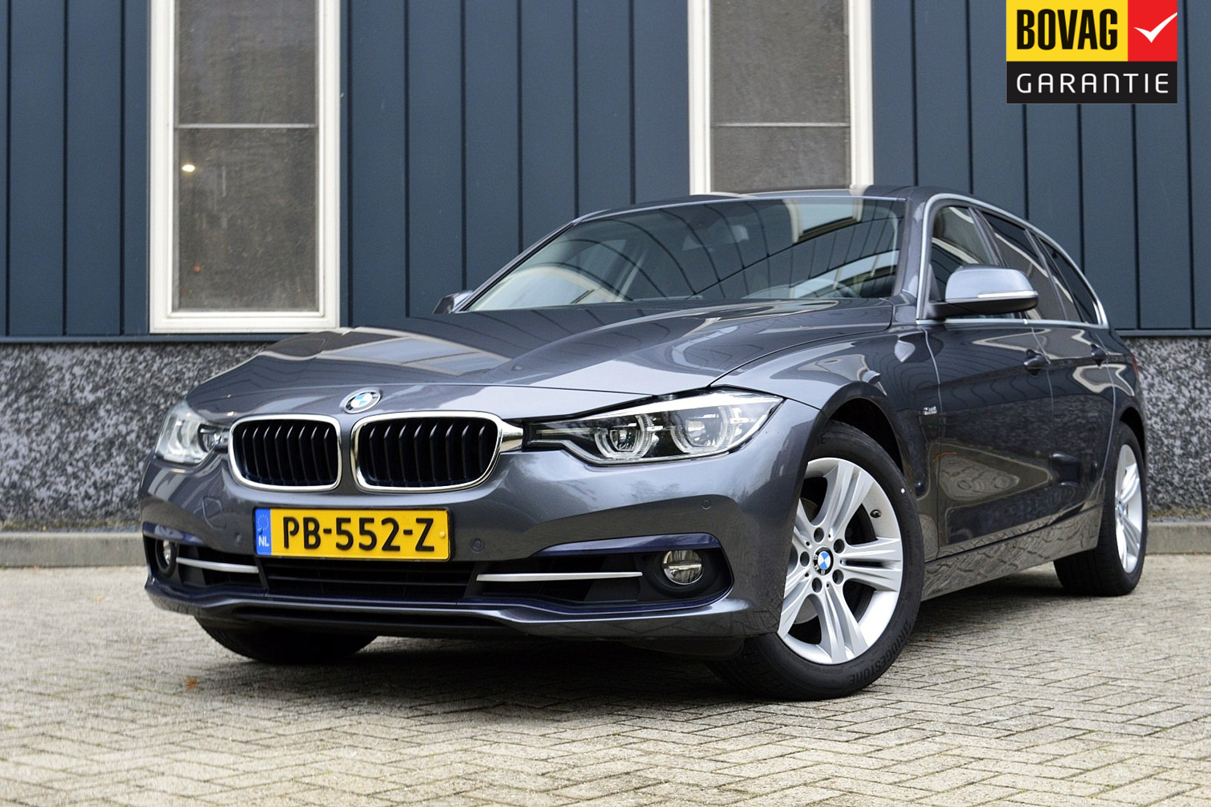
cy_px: 404
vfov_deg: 25.1
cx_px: 606
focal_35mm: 54
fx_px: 1816
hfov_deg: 36.9
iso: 720
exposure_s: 1/60
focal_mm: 36
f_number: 8
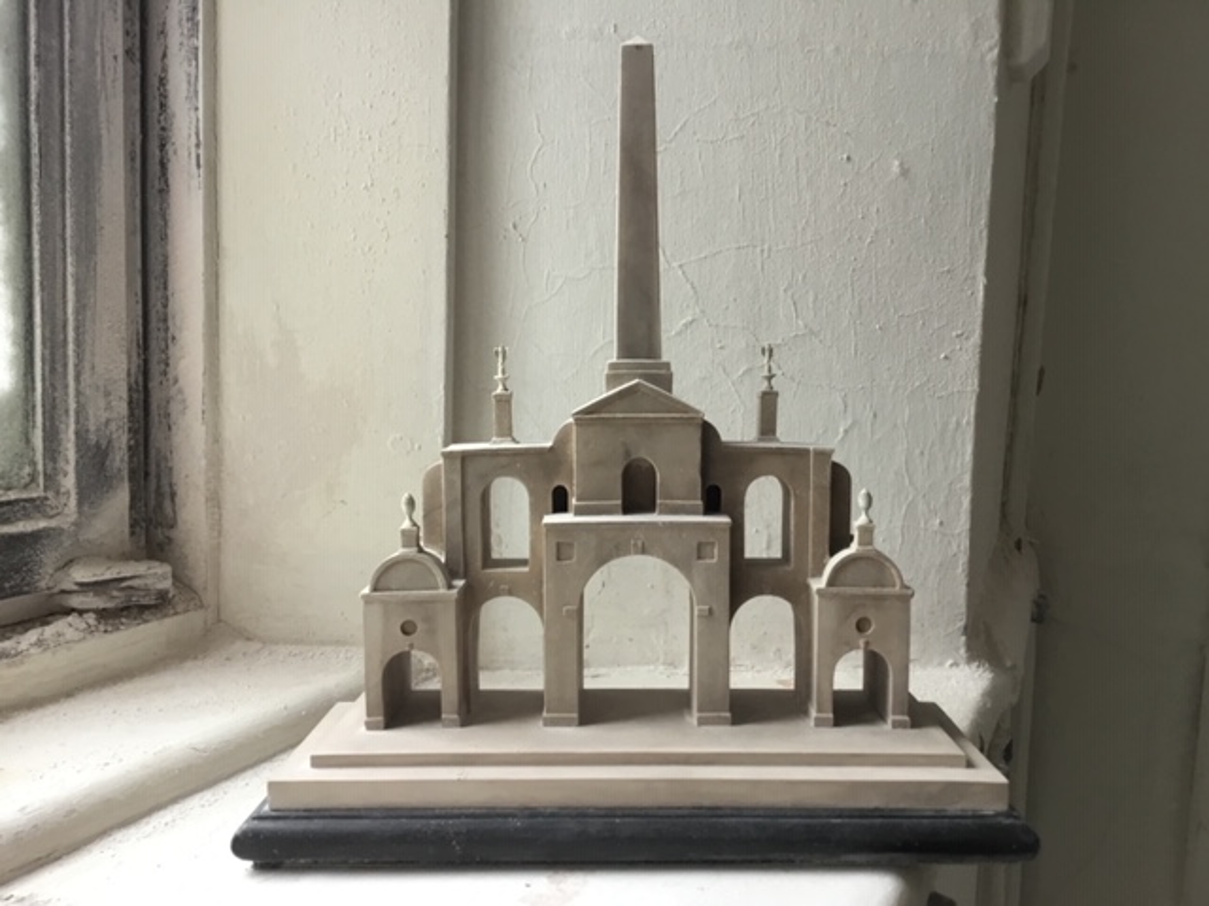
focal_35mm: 31
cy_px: 453
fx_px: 1083
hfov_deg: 58.4
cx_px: 604
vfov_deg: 45.4
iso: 80
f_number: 2.4
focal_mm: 3.3
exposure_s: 1/33
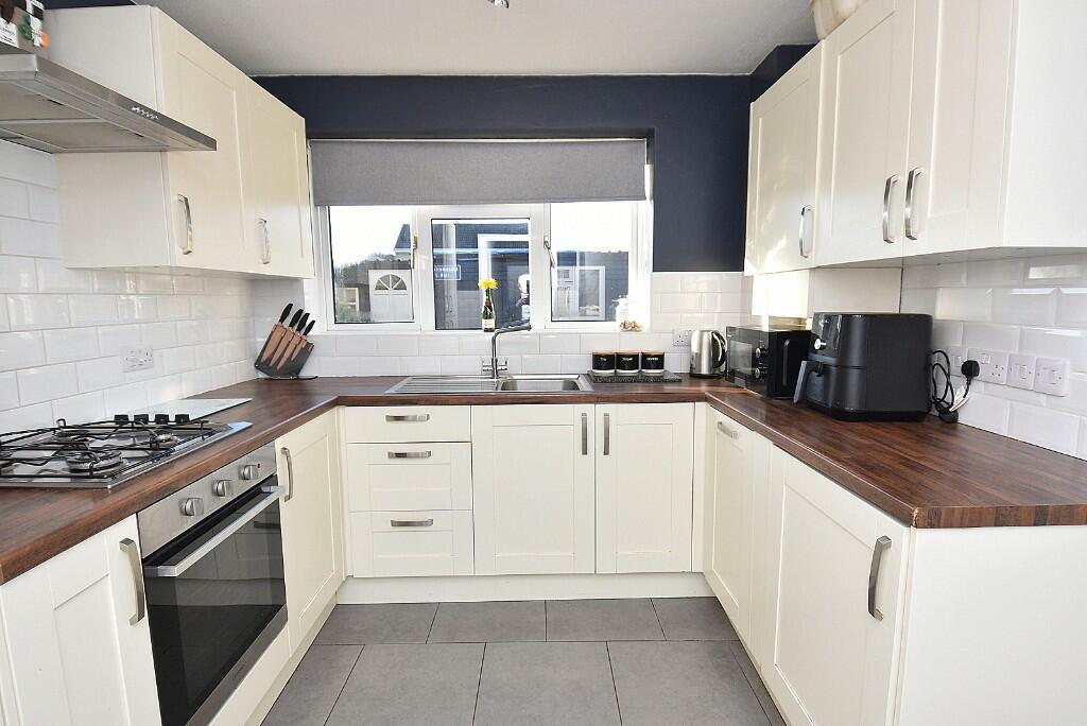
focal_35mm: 17
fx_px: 521
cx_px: 544
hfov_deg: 92.4
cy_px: 363
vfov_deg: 69.7
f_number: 5
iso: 280
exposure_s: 1/200
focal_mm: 11.5
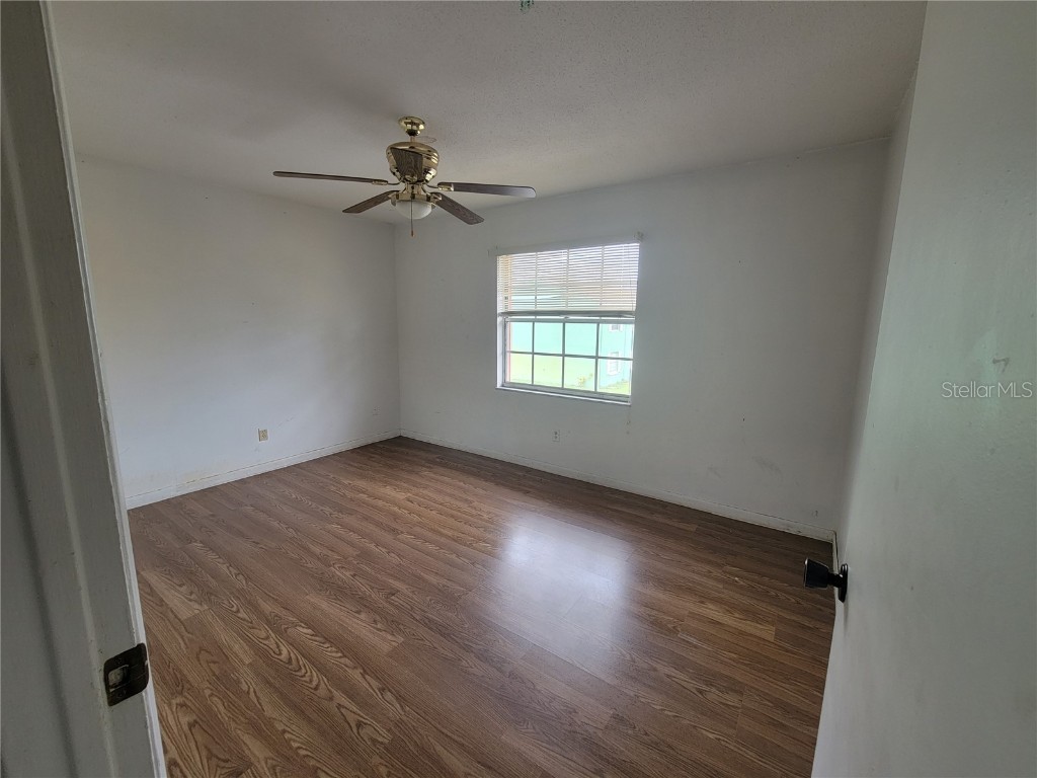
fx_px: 389
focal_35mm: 13
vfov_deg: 89.9
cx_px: 518
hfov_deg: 106.2
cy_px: 389
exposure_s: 1/60
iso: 80
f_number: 2.2
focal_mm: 2.2
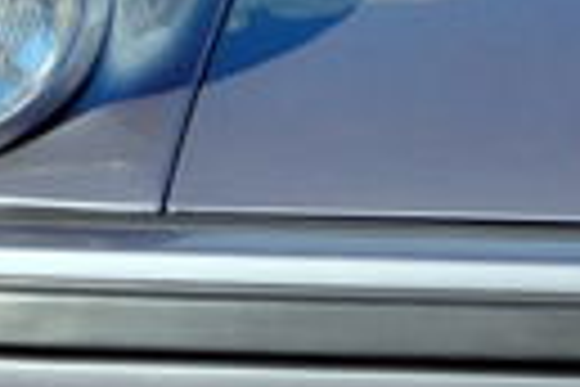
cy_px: 94
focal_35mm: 1871
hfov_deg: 1.1
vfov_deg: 0.7
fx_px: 30142
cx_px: 1205
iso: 500
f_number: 6.3
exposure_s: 1/320
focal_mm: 210
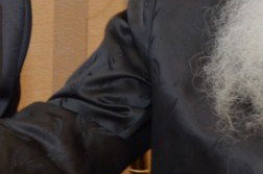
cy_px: 20
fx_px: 1358
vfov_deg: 7.3
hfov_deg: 10.8
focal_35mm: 186
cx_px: -96
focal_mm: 27
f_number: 5.6
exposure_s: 1/125
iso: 800
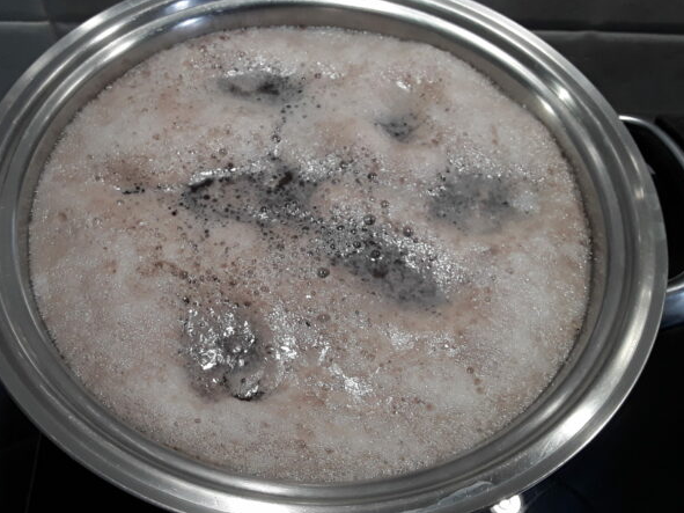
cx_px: 304
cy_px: 236
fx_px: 632
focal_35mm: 32
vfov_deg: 44.1
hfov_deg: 56.7
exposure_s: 1/33
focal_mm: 2.91
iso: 64
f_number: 1.9
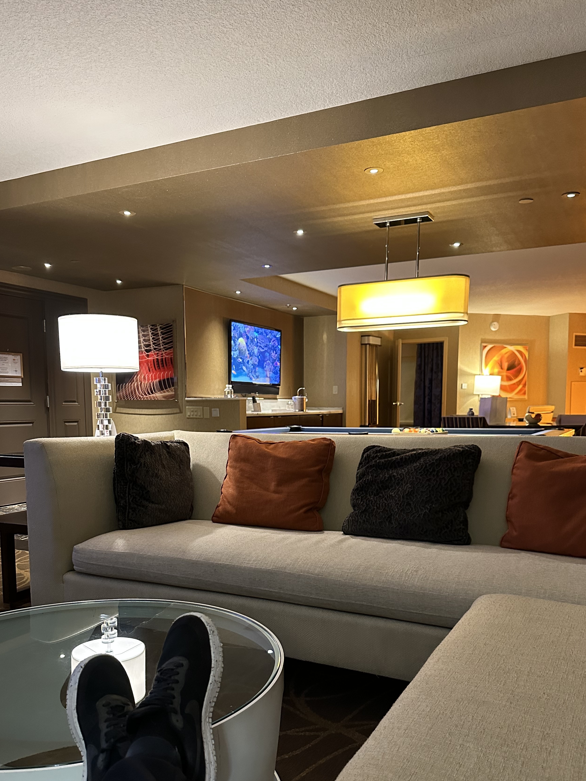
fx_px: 655
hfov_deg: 48.2
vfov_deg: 61.1
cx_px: 288
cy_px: 468
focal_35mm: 29
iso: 640
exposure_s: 1/40
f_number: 1.78
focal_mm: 6.86
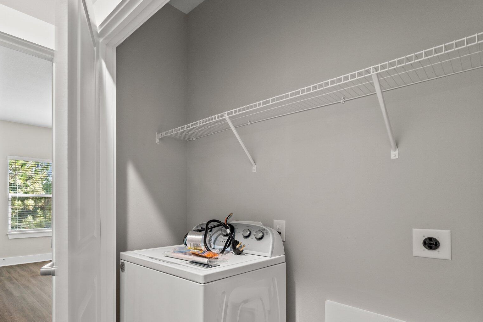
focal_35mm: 20
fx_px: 268
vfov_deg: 61.1
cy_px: 202
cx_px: 184
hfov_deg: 82.5
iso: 400
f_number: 9
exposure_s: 5
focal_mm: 10
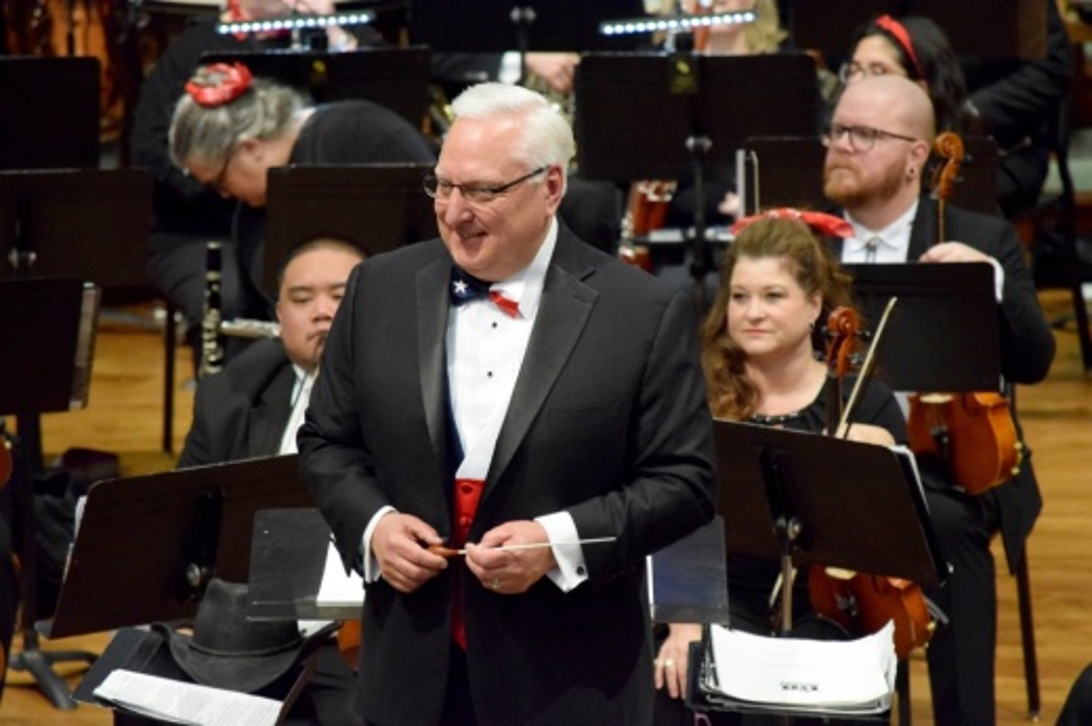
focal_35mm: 300
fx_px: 9094
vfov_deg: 4.6
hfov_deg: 6.9
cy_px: 363
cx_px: 546
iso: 5600
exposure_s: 1/125
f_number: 5.6
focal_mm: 200
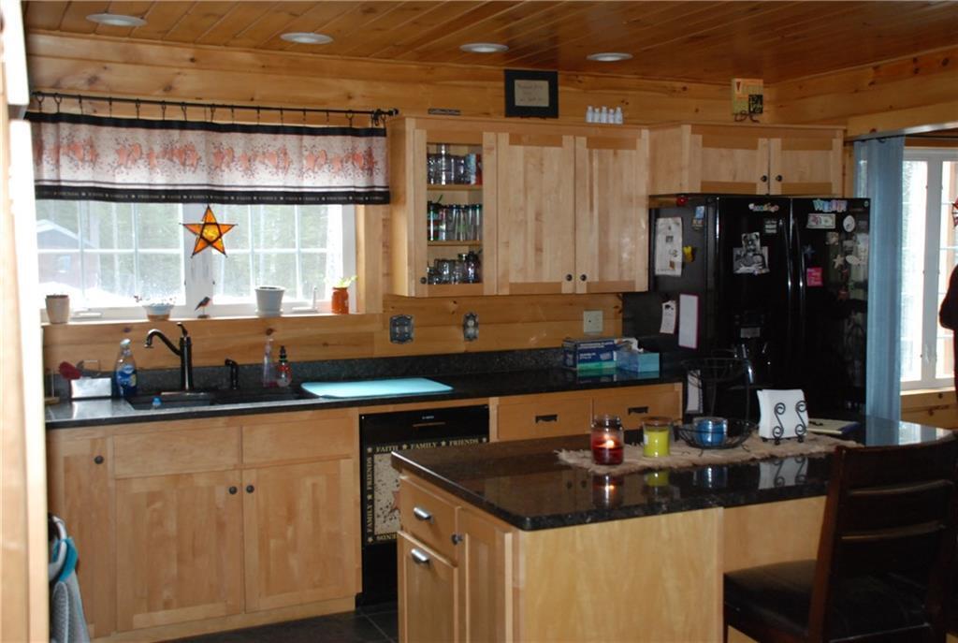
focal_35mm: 39
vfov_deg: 34.3
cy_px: 322
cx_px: 479
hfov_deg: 49.5
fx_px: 1040
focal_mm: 26
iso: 800
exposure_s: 1/60
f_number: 5
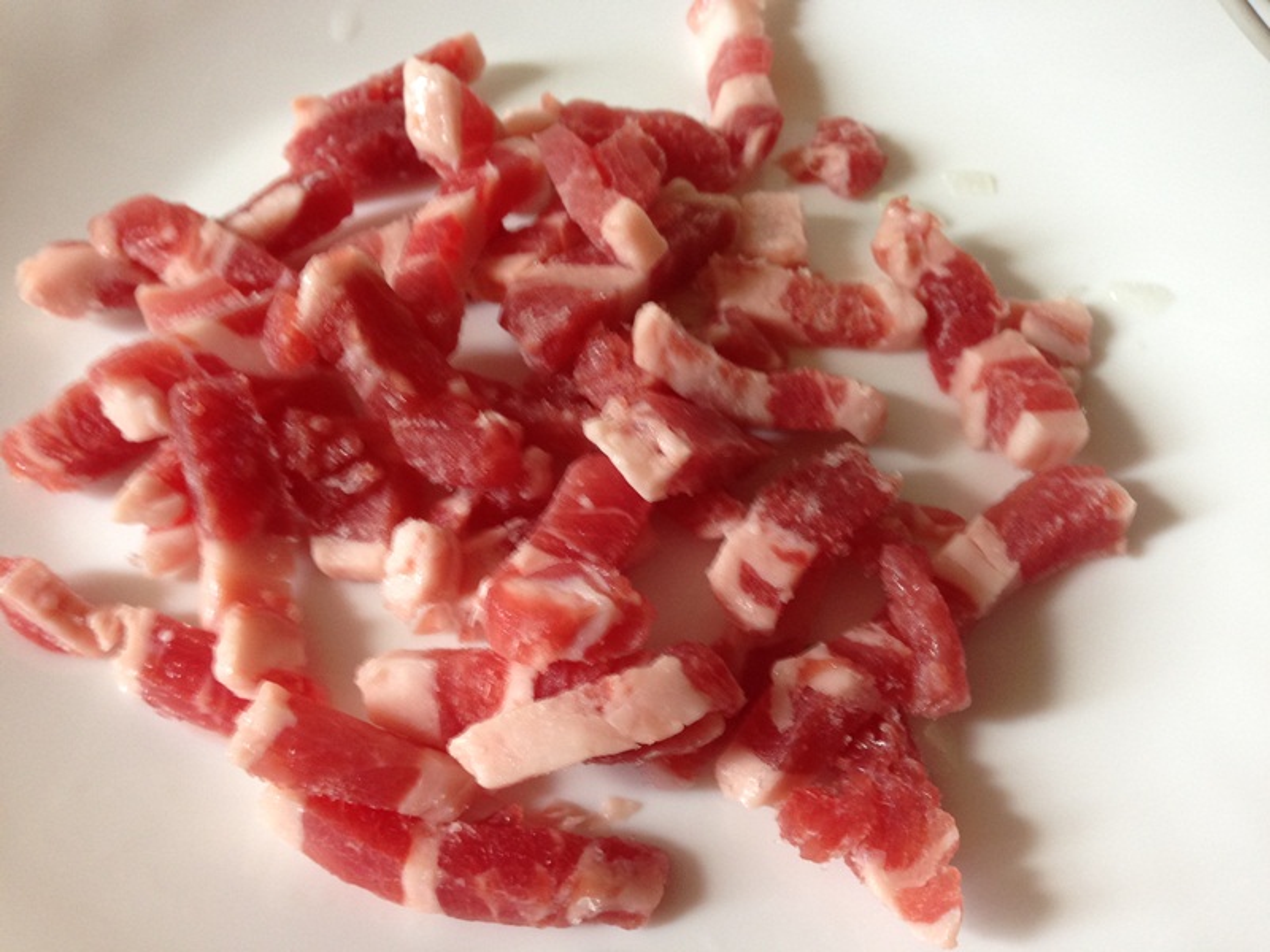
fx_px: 1211
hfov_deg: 55.4
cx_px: 635
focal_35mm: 33
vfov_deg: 42.9
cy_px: 476
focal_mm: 4.12
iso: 100
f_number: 2.4
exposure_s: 1/20
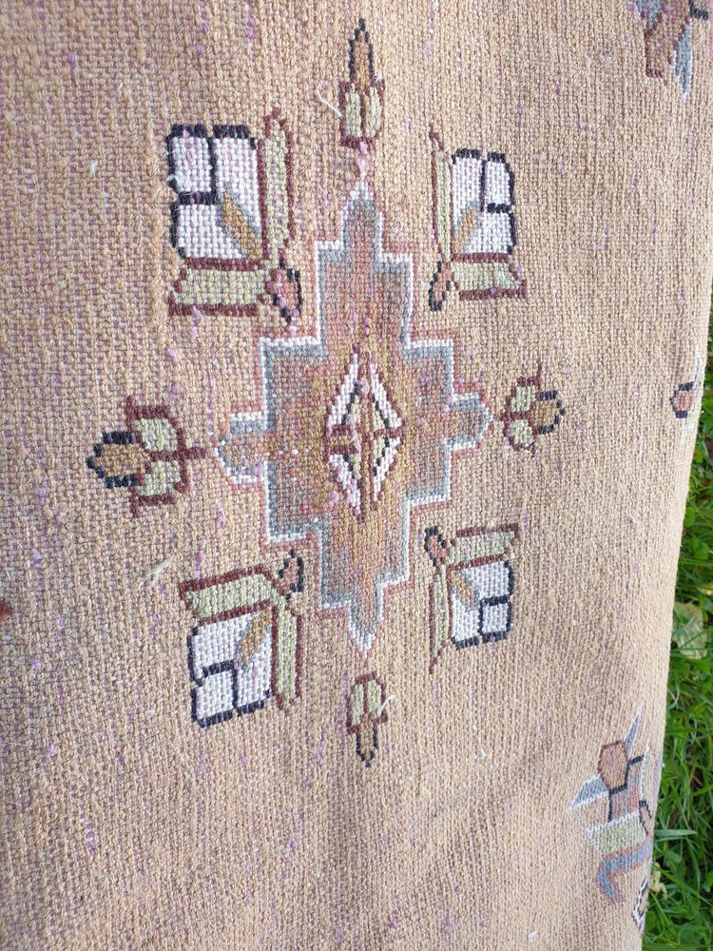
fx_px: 714
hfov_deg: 53.1
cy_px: 476
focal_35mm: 26
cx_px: 356
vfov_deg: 67.3
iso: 50
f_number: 2.4
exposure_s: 1/145
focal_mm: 4.3
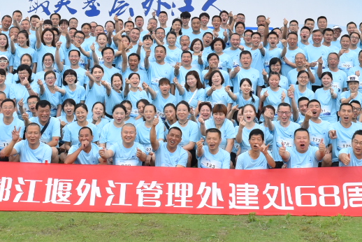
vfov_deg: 17.6
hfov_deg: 27.0
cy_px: -16
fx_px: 755
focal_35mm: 75
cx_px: 188
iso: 640
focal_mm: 24
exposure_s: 1/200
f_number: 11
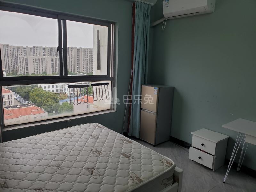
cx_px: 128
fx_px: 192
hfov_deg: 67.3
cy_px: 96
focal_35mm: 26
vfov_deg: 53.1
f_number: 2.4
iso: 50
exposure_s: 1/119
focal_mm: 4.3
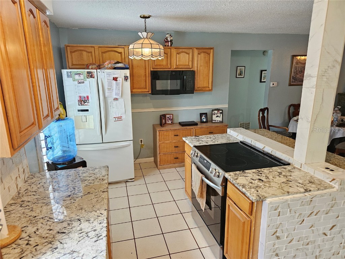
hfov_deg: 73.9
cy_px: 130
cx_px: 172
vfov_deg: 58.9
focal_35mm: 23
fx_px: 229
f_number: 1.7
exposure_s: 1/120
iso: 800
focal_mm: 6.3
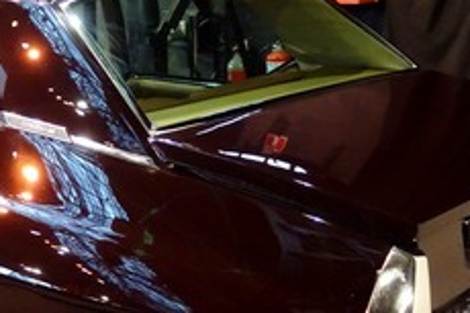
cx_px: 100
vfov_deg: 18.5
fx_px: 952
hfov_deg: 27.2
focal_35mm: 73
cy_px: 231
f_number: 1.8
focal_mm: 10.4
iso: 2000
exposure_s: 1/125
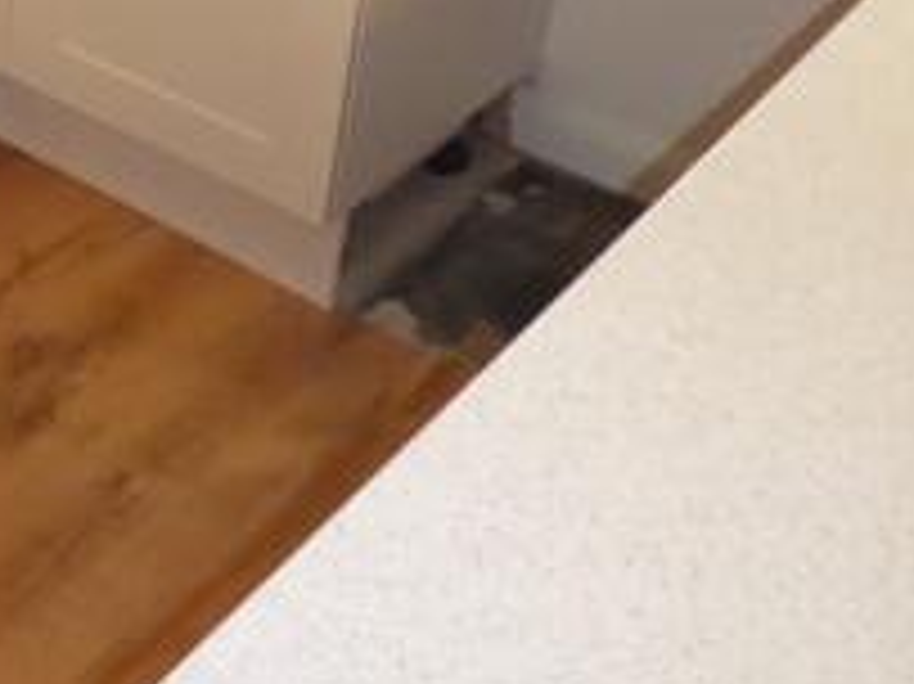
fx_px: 1821
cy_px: -178
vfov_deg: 19.8
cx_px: -259
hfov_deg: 24.7
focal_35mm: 69
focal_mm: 4.3
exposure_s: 1/60
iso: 320
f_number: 3.3
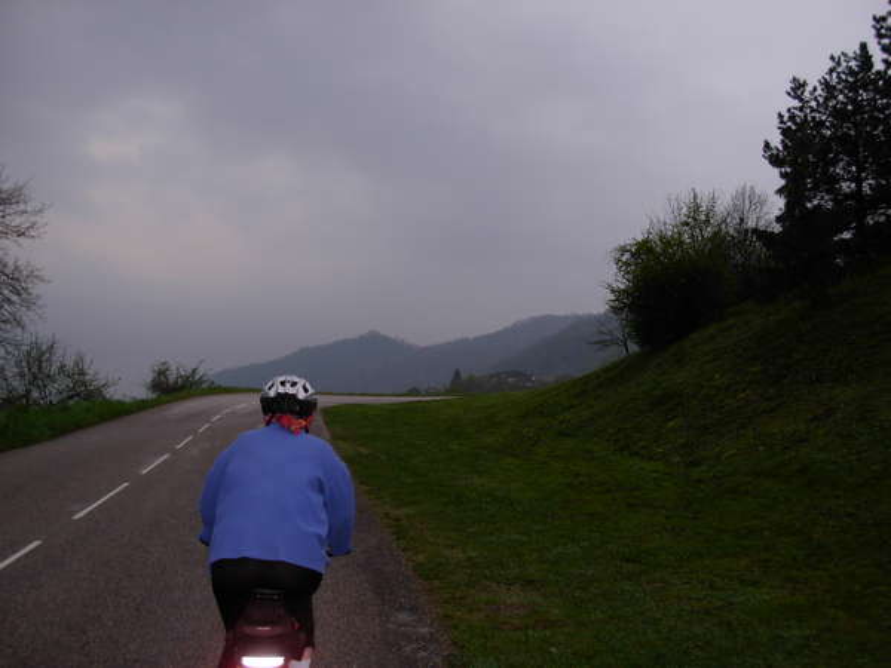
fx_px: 978
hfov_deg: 49.0
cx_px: 446
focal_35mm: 38
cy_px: 334
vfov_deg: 37.7
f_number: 2.9
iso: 79
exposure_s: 1/136
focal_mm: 6.3
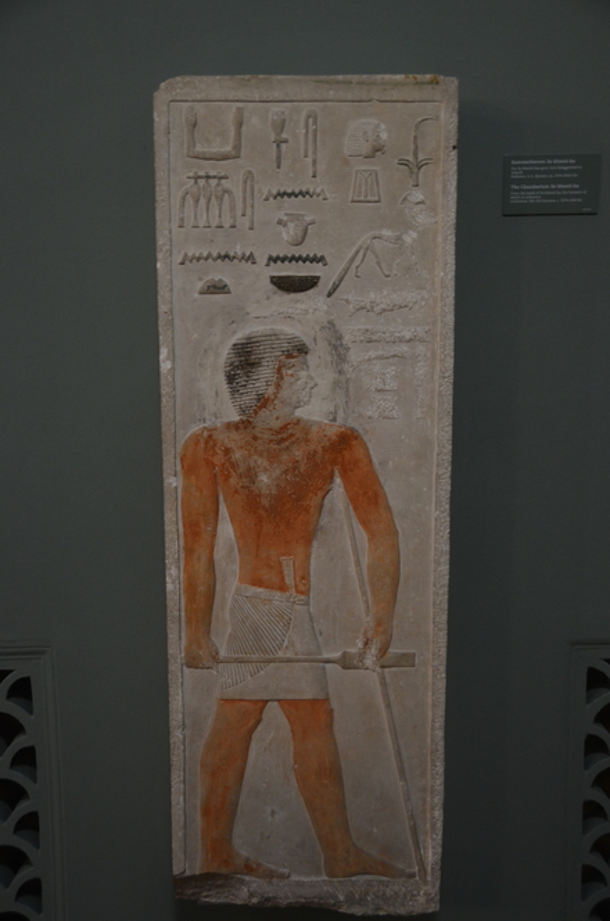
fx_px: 1225
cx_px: 305
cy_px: 460
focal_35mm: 48
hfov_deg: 28.0
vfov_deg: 41.2
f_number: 4
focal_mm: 32
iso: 800
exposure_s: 1/20
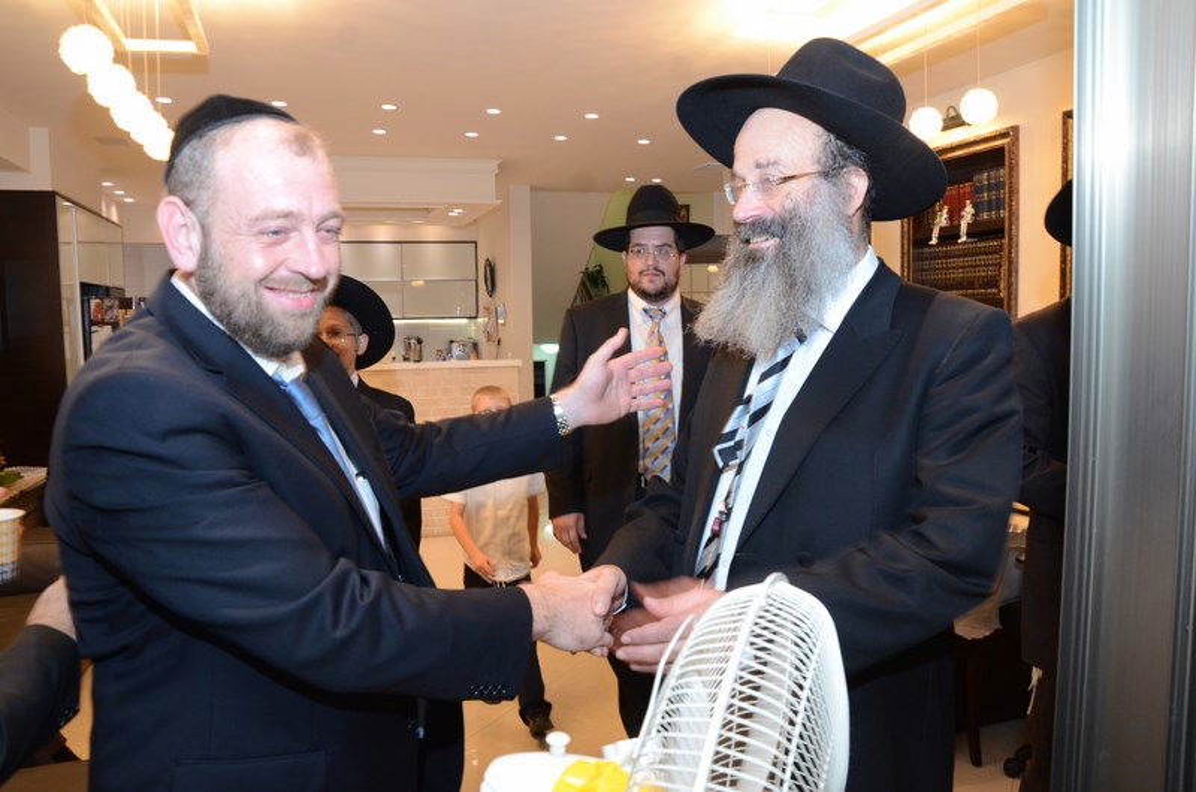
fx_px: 895
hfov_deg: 67.5
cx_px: 598
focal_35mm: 27
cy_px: 396
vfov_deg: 47.7
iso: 1250
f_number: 5
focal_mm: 18
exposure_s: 1/60
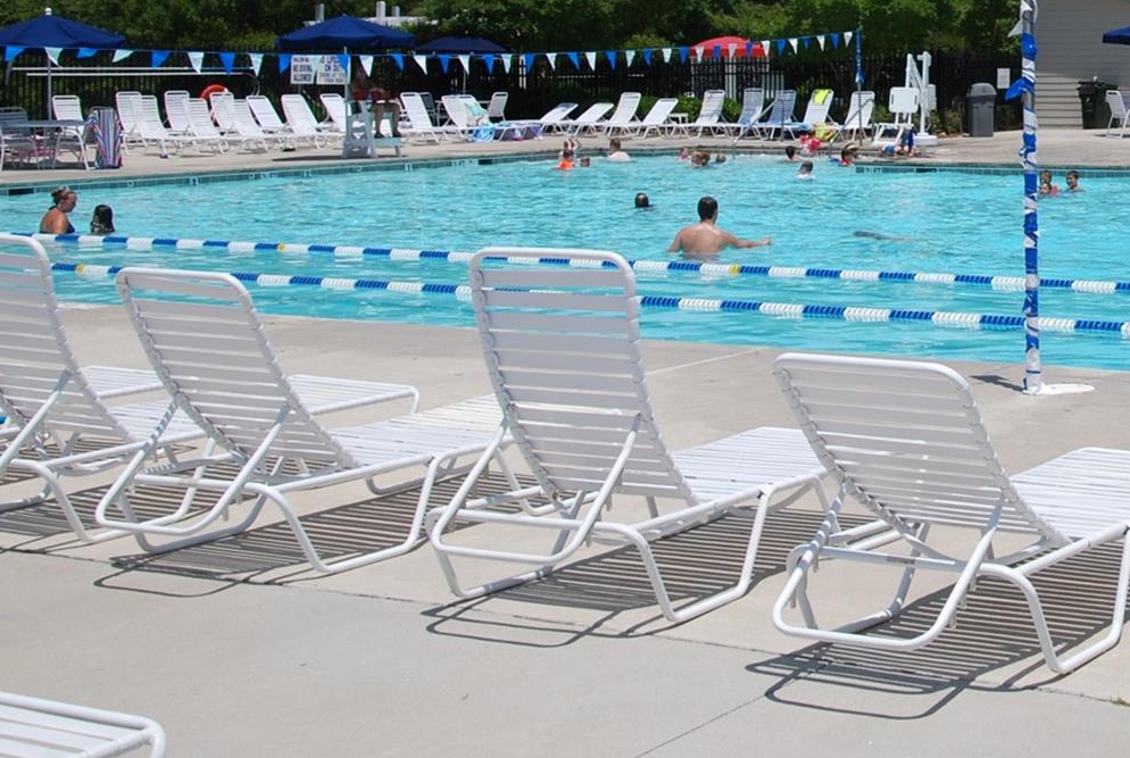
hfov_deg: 28.2
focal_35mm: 68
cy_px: 30
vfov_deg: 19.6
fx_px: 2139
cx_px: 1074
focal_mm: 22
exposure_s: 1/250
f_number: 8
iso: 100
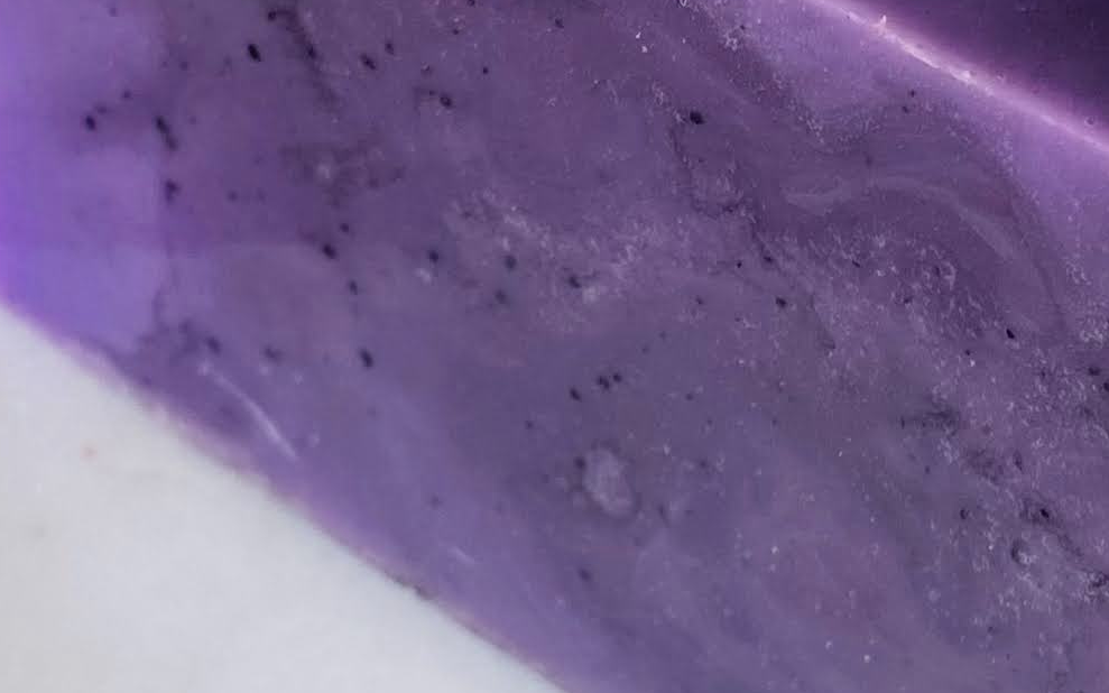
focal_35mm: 108
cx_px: 636
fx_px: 3264
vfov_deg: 12.1
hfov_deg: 19.3
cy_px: 340
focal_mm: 4.25
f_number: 1.8
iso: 32
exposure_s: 1/105
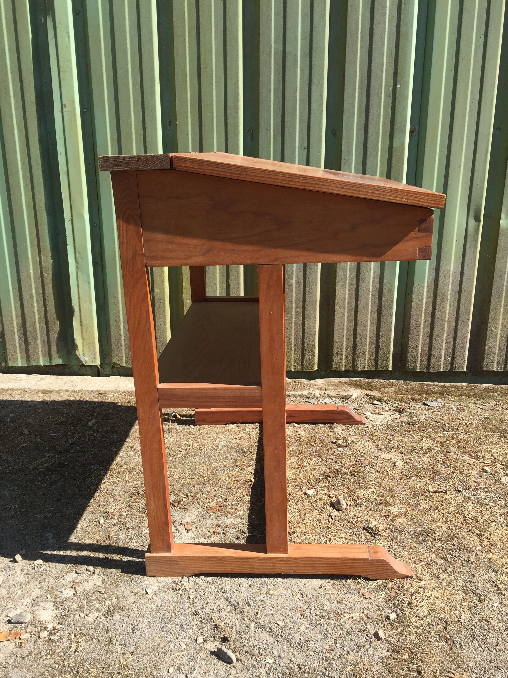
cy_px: 339
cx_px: 254
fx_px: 567
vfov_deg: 61.7
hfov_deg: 48.2
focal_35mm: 29
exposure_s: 1/1014
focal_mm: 4.15
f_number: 2.2
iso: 32
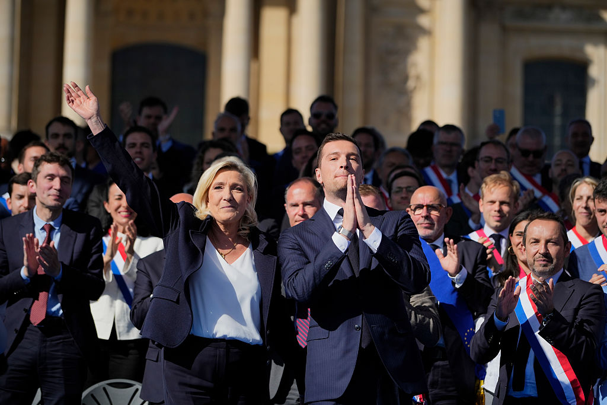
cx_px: 304
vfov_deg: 9.0
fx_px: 2580
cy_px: 202
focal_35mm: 153
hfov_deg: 13.4
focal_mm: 153
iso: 200
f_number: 4
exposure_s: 1/3200
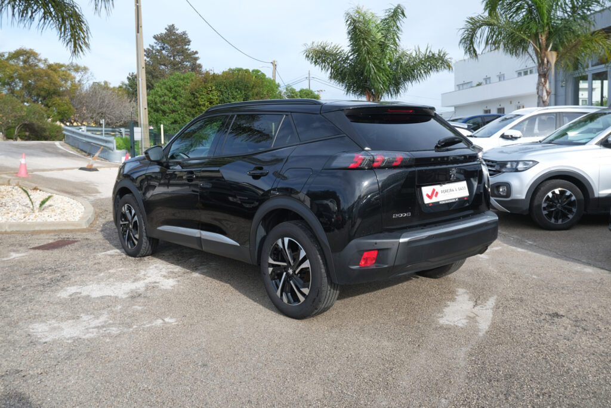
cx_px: 306
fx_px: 543
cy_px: 204
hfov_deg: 58.7
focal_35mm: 32
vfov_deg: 41.1
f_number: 9
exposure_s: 1/125
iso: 160
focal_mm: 21.5
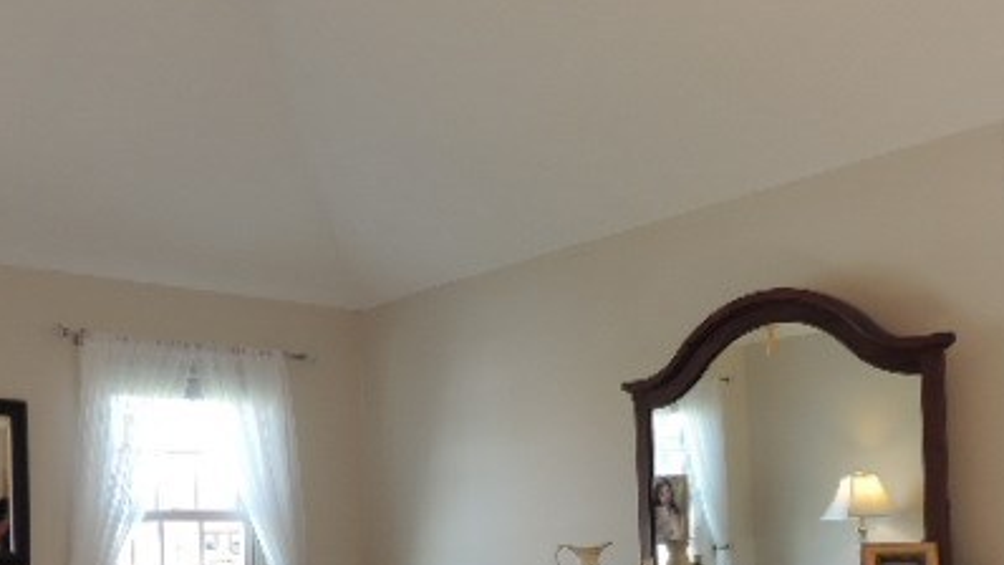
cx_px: 457
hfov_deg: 48.3
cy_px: 583
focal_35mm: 42
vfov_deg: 26.6
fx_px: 1118
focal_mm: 4.3
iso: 100
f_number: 3
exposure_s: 1/30
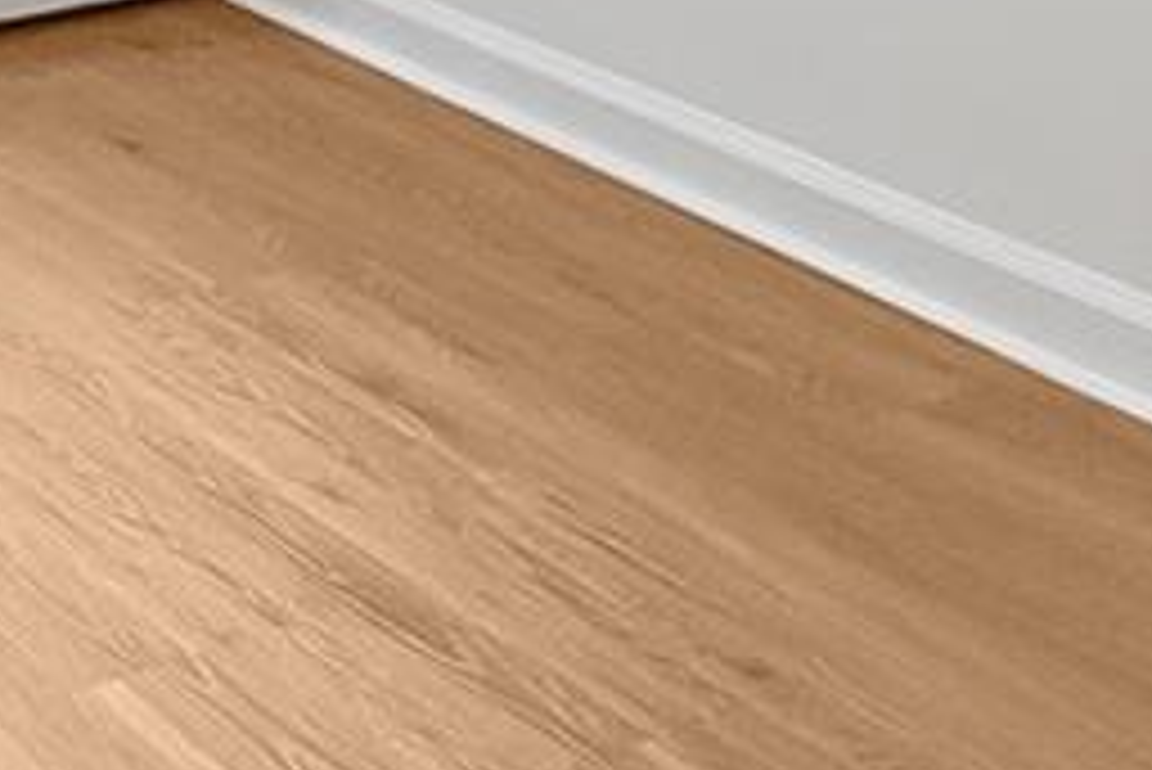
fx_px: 3074
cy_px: -732
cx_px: 756
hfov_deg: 21.2
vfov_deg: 12.6
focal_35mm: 96
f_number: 10
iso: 800
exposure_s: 1/10
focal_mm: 12
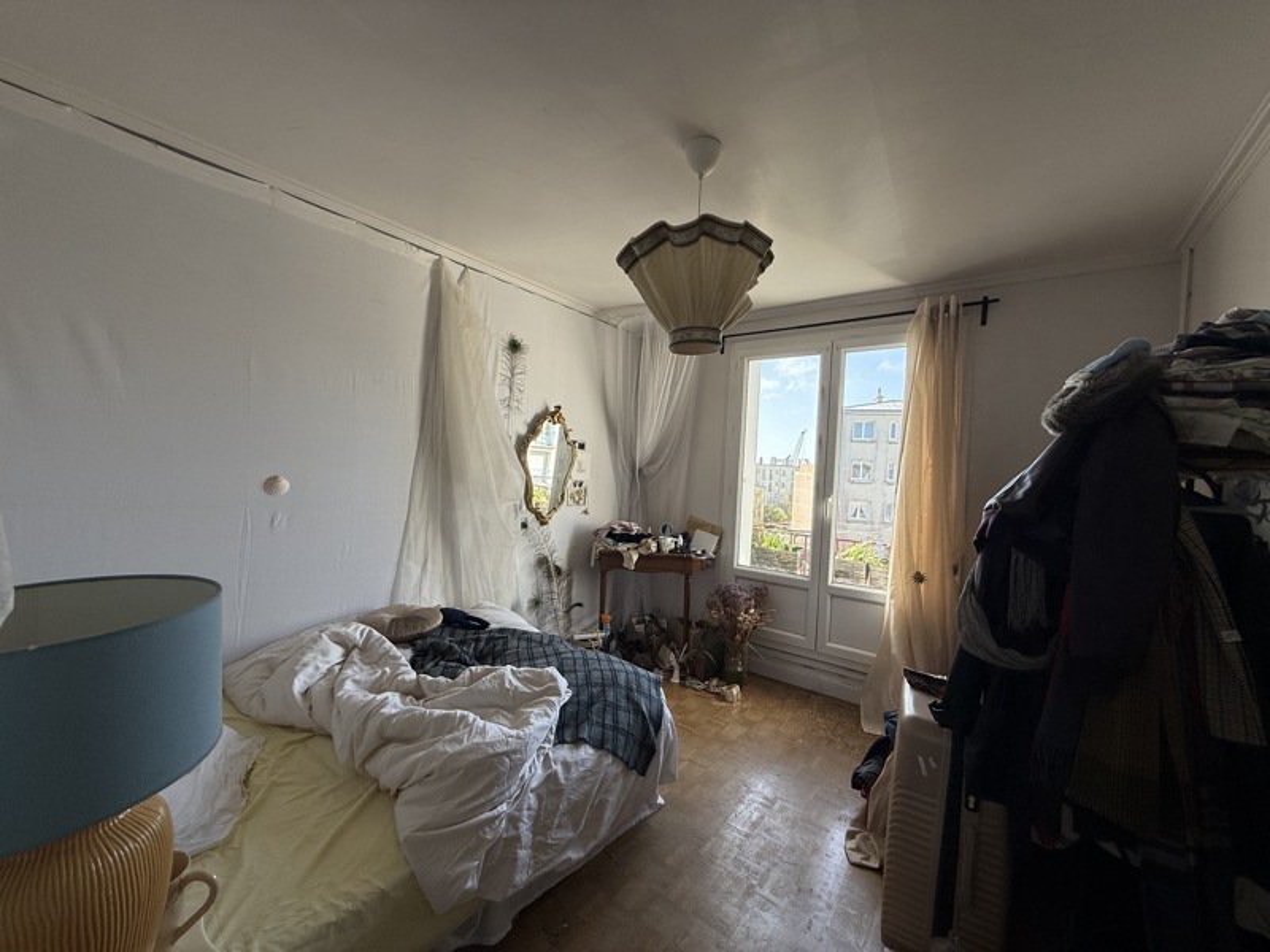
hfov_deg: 102.1
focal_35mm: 14
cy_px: 476
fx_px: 514
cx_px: 635
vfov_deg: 85.7
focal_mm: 2.22
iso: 64
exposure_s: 1/229
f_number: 2.2
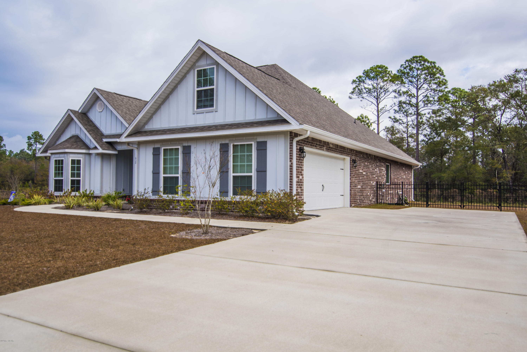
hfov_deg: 63.6
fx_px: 425
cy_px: 176
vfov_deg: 45.0
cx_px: 264
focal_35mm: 29
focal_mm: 29
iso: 100
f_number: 4.5
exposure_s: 1/500
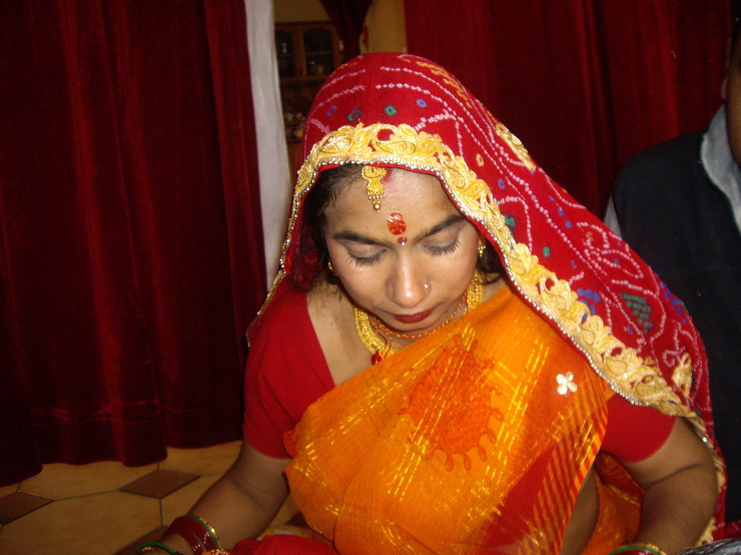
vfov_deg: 37.7
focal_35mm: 38
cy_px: 278
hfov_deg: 49.0
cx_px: 370
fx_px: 813
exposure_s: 1/40
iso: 200
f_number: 2.7
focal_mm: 6.2
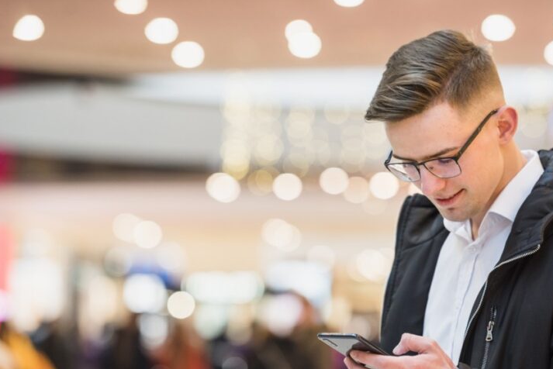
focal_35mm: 201
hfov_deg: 10.2
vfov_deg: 6.8
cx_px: 329
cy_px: 238
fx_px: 3089
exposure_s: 1/100
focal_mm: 140
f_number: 3.2
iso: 500
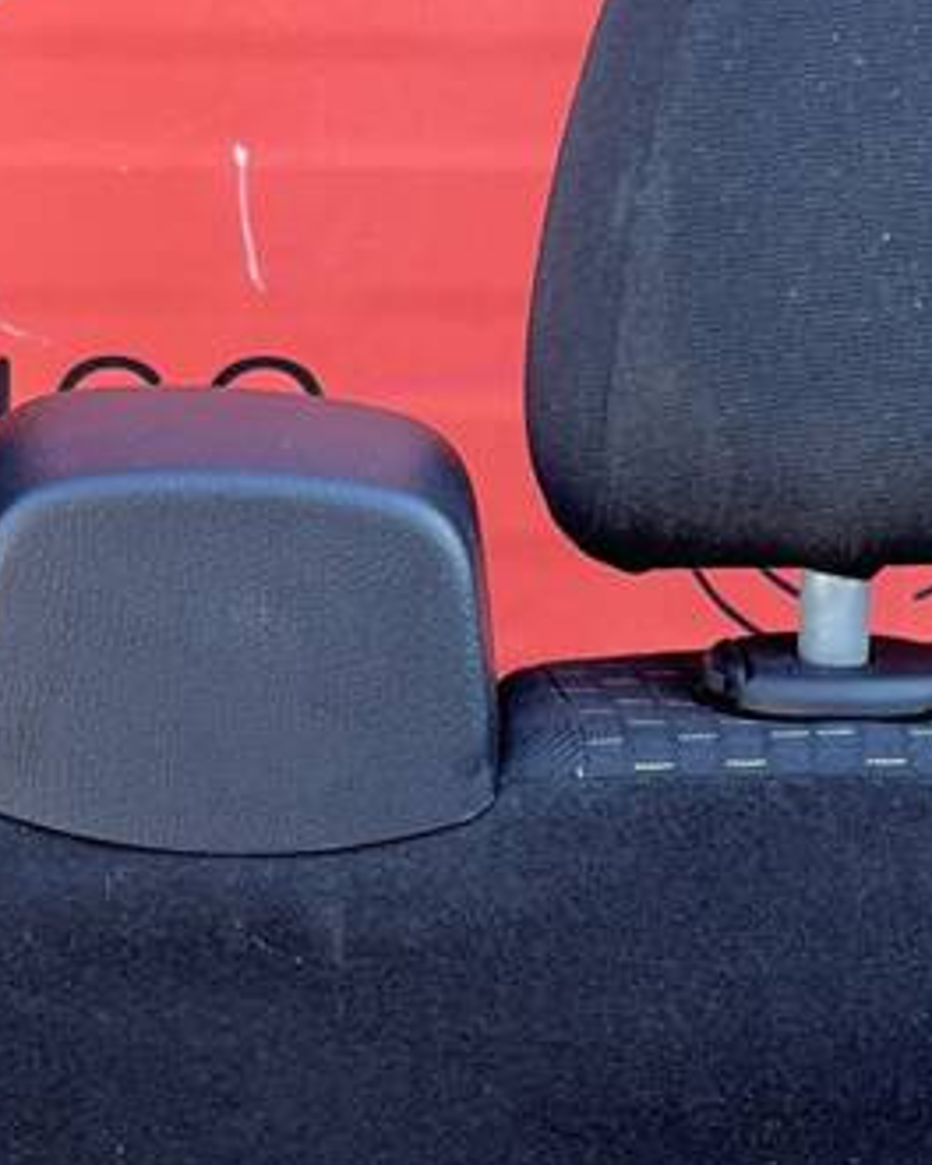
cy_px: 985
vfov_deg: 15.5
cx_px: 212
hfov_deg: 12.5
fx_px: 4241
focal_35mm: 123
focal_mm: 5.1
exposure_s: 1/121
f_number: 1.6
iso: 64
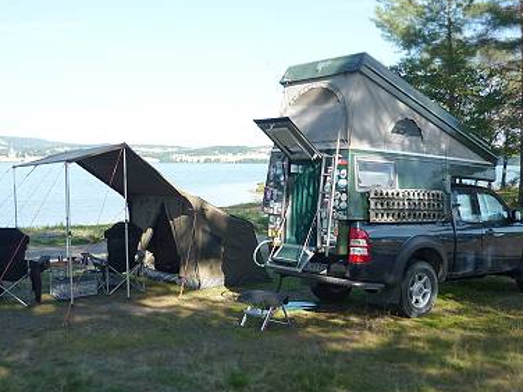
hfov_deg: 46.7
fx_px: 604
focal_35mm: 40
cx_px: 292
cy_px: 199
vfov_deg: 36.0
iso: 100
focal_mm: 5.5
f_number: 2.8
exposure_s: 1/500
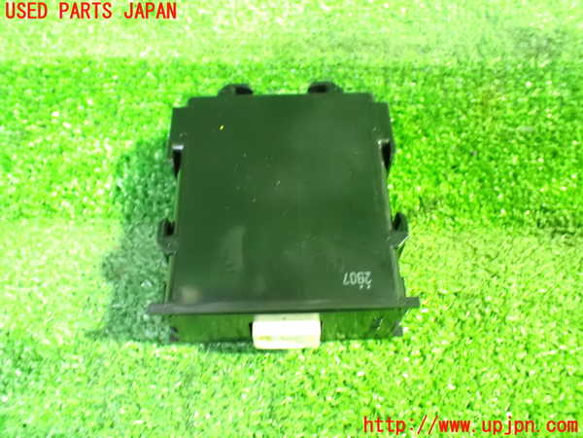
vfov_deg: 46.8
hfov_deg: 60.0
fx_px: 505
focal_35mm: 30
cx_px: 292
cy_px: 219
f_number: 2.3
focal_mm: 5.4
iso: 1600
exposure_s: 1/15
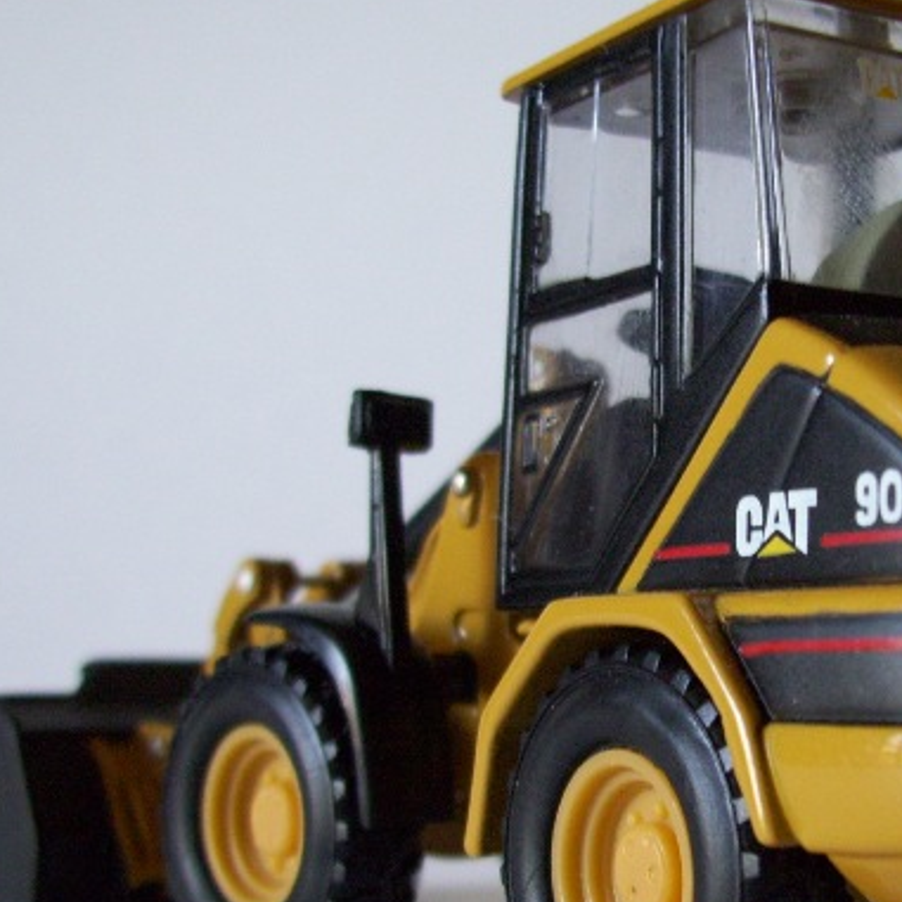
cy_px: 579
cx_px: 707
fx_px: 1857
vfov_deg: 27.2
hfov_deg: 26.8
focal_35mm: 63
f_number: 2.9
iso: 160
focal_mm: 5.7
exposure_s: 1/15
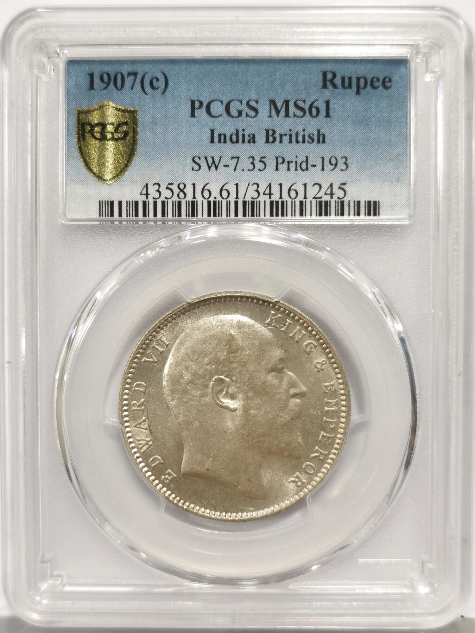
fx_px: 988
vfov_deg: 35.5
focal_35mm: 54
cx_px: 238
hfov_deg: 27.0
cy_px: 316
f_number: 16
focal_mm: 5.56
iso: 125
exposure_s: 1/100
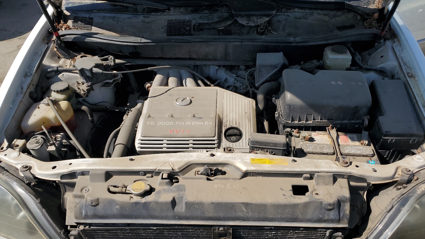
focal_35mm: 29
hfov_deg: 66.1
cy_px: 129
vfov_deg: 40.1
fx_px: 327
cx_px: 215
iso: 50
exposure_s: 1/5000
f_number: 1.5
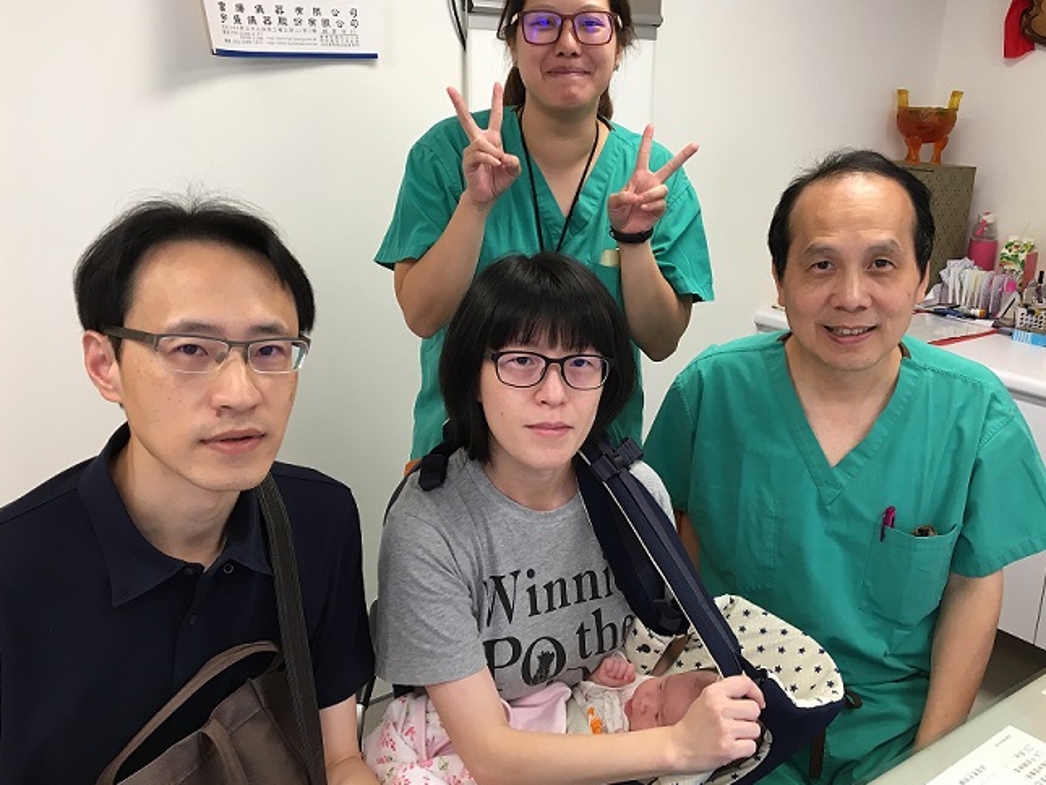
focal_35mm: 34
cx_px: 571
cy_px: 398
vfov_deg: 41.8
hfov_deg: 53.9
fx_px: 1028
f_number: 2.2
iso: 50
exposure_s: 1/30
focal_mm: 4.15
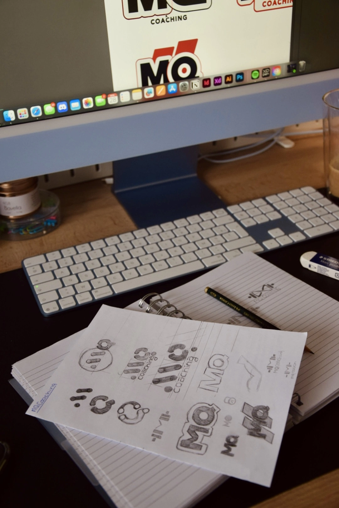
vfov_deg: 43.6
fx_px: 636
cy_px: 254
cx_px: 170
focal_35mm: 45
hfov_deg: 29.9
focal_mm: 30
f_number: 4.2
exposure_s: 1/60
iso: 400
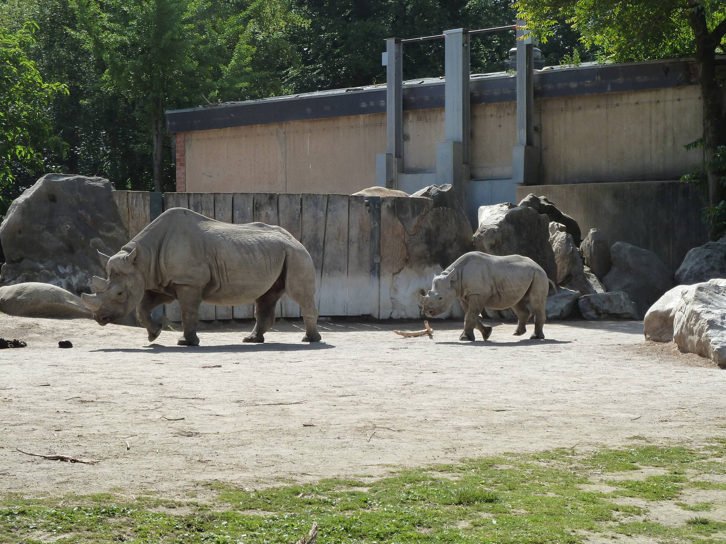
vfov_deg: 18.9
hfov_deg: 25.0
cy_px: 272
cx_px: 363
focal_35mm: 78
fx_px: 1636
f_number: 4.2
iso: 125
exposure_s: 1/400
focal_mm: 12.8
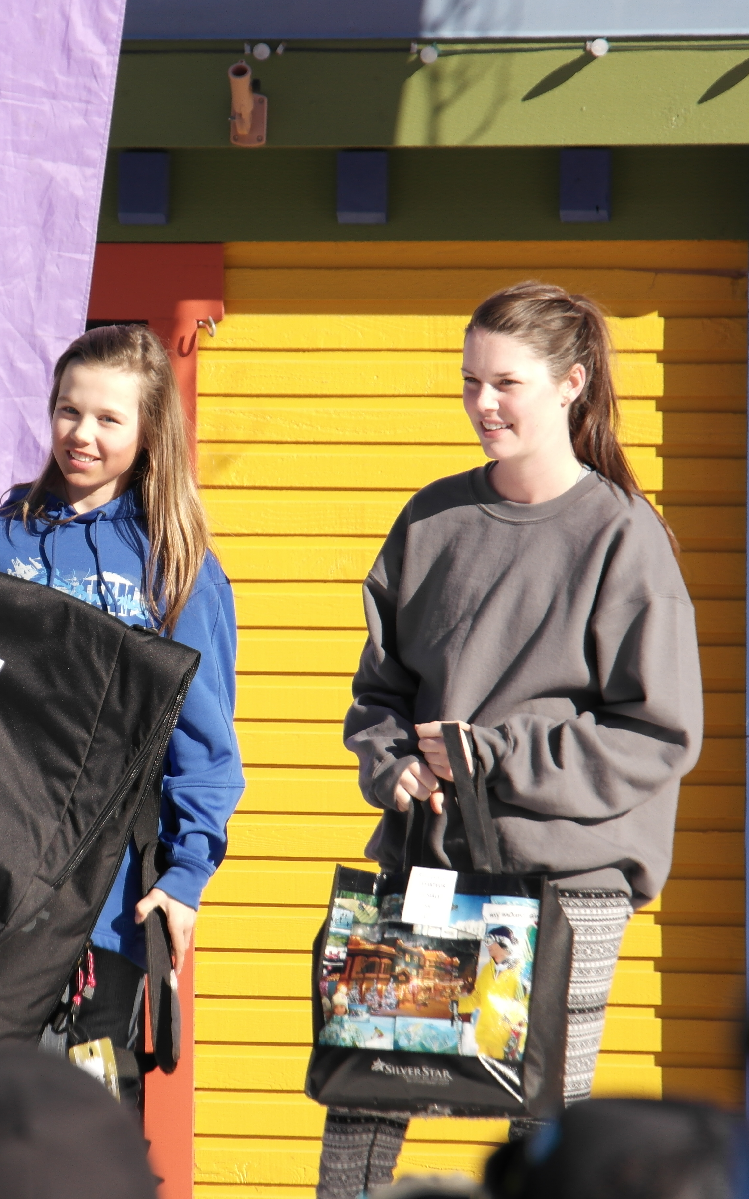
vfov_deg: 7.4
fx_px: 9211
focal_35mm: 282
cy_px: 599
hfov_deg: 4.7
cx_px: 119
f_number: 6.3
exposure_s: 1/320
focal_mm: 120
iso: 100
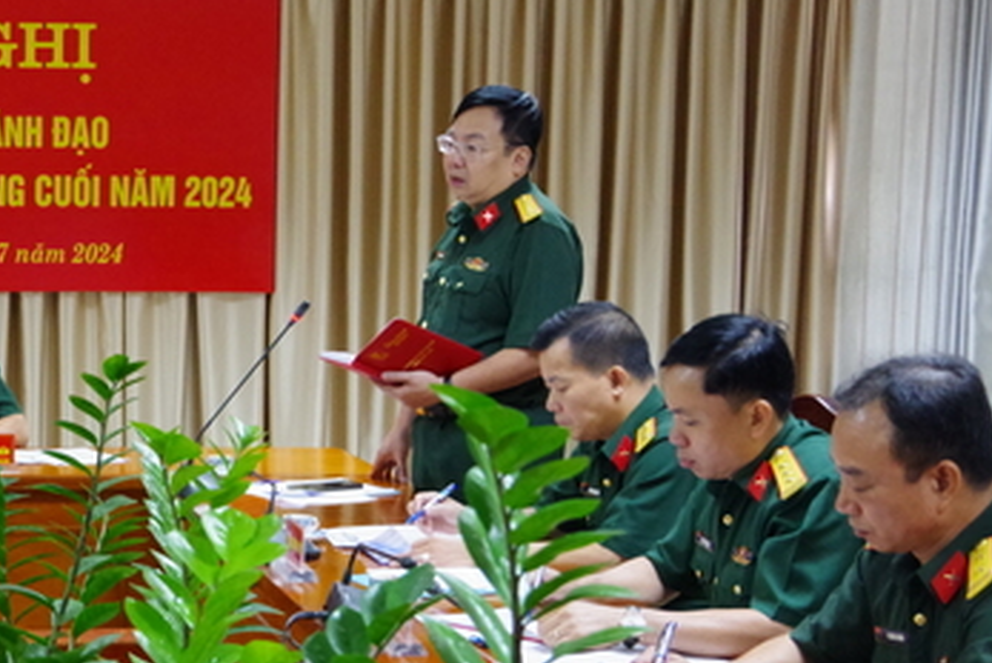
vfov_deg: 16.4
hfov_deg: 23.4
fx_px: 2289
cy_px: 474
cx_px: -6
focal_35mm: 83
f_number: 5
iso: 3200
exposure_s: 1/80
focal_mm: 24
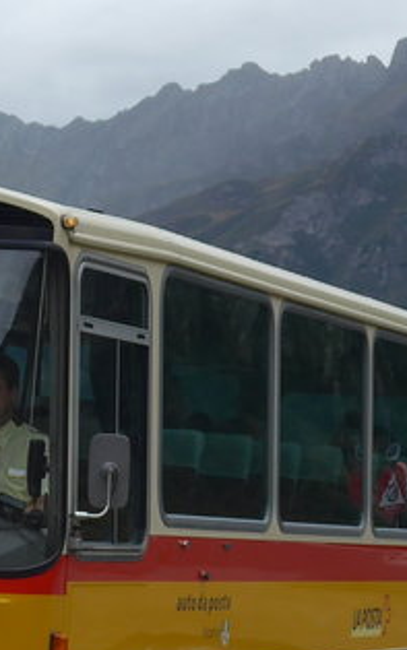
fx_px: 3512
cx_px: 176
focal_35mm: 198
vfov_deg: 10.6
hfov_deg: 6.6
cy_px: 351
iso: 80
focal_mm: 10.1
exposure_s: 1/800
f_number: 3.2
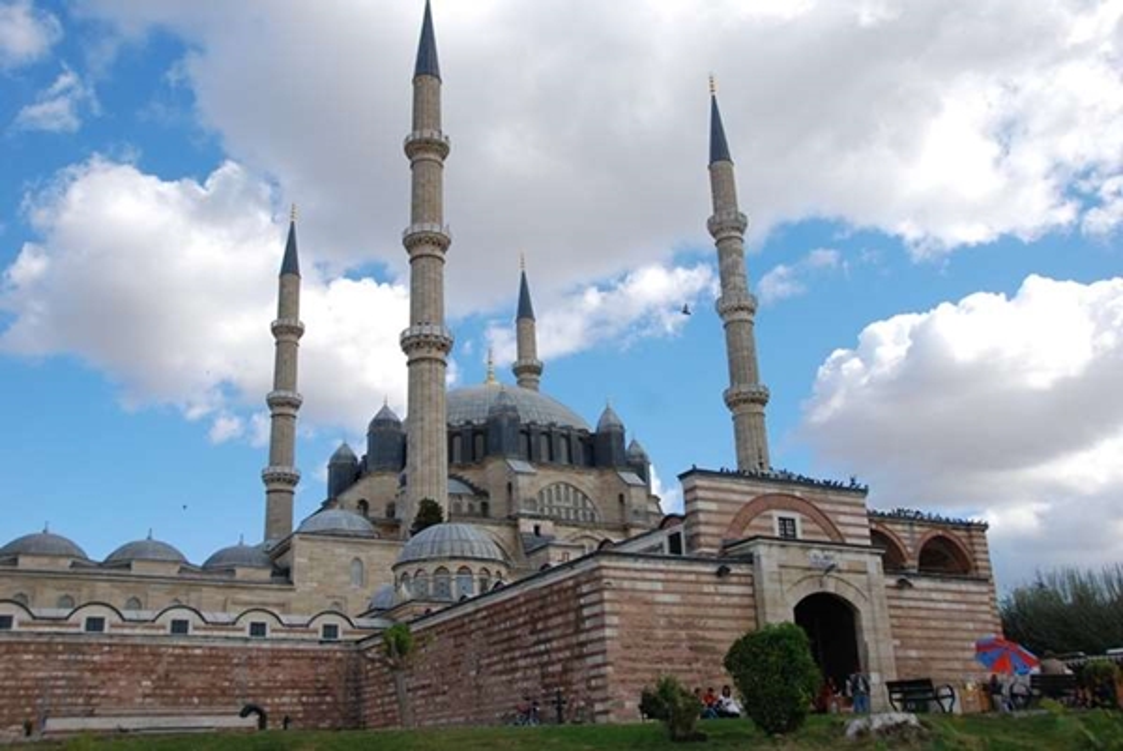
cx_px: 562
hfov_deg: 57.2
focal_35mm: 33
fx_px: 1030
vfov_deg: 40.0
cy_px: 376
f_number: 5.6
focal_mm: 22
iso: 100
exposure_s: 1/320
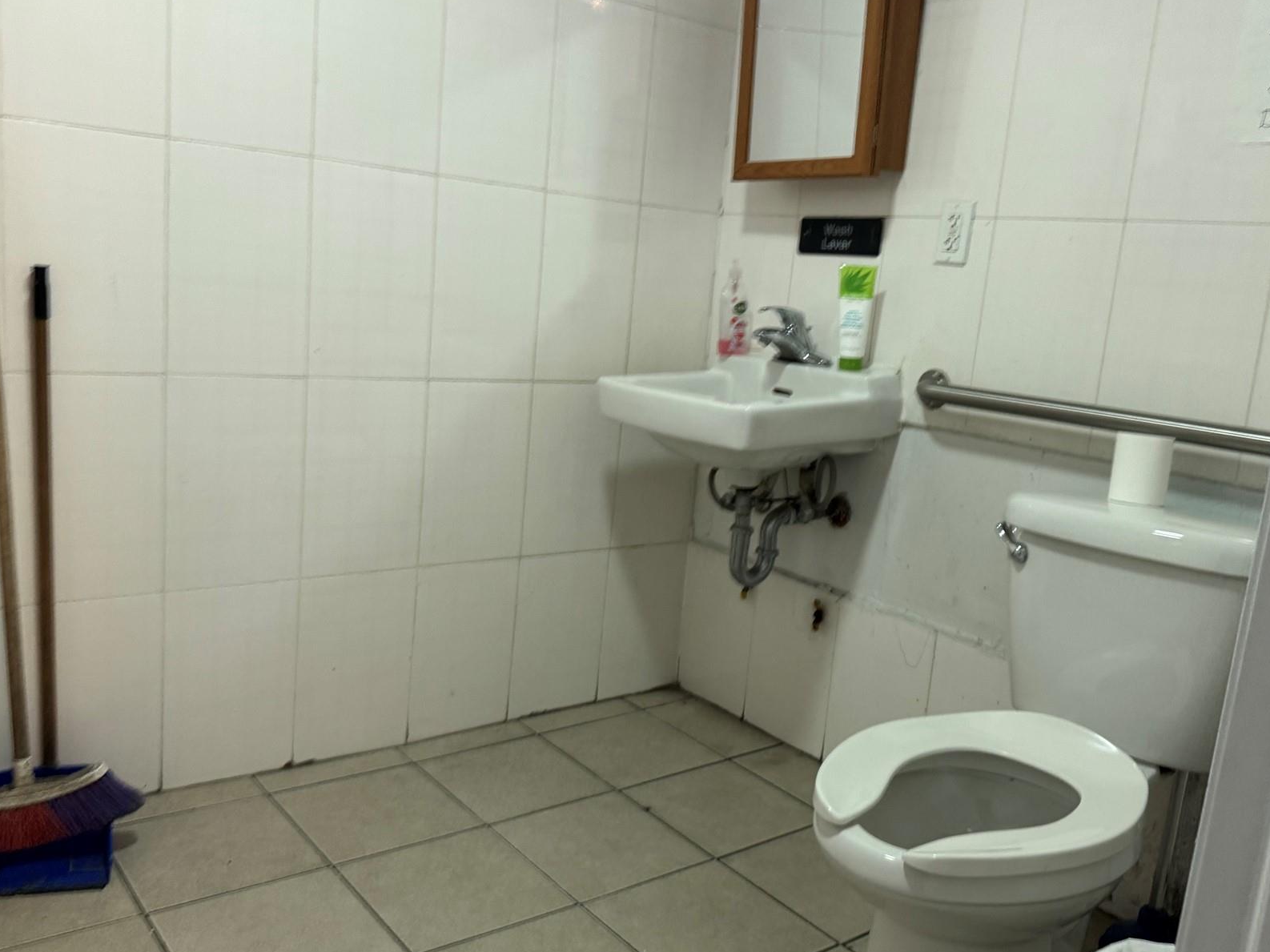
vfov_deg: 45.4
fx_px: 1137
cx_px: 650
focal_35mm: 31
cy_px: 503
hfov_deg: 58.4
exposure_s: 1/60
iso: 250
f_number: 1.78
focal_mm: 6.76
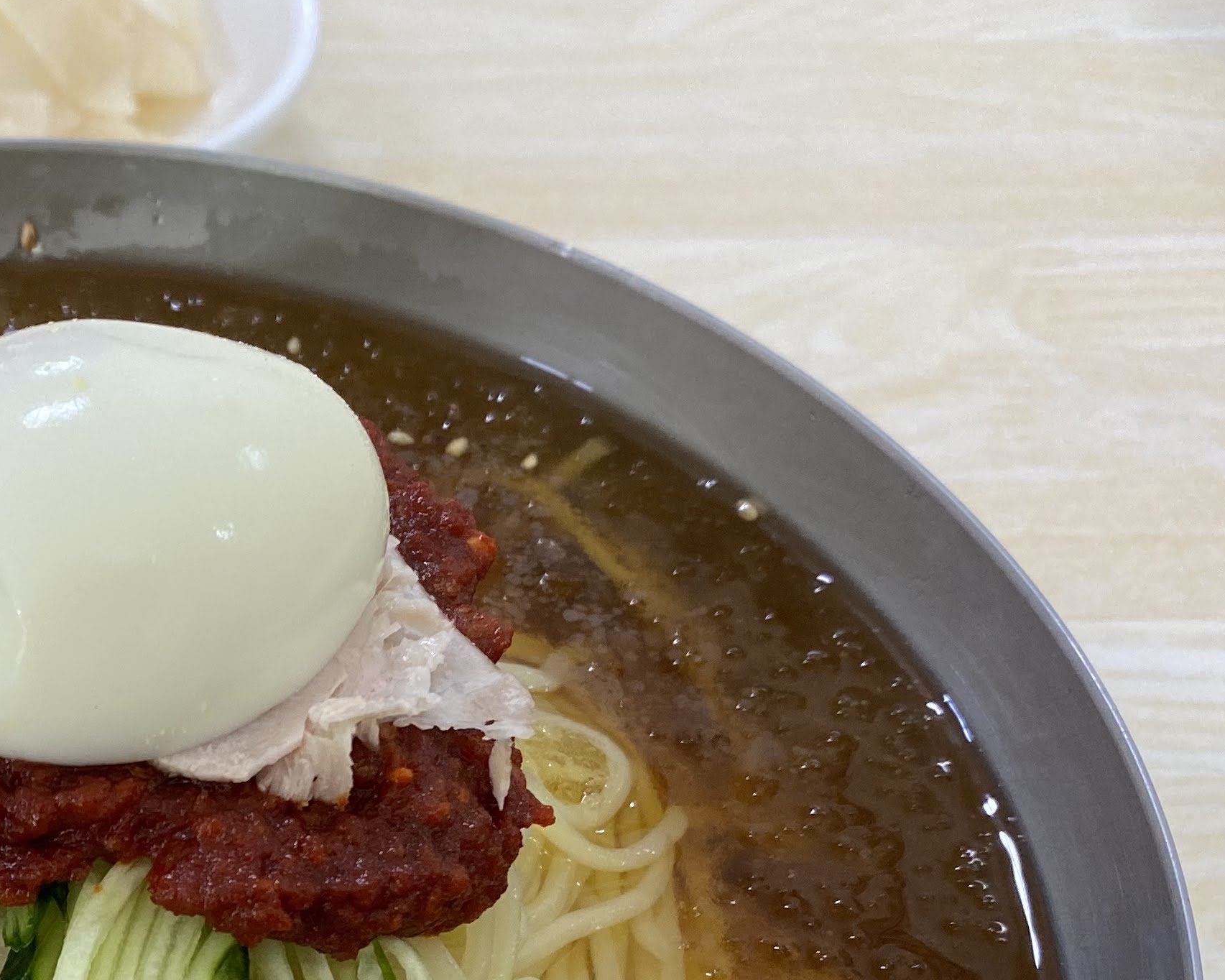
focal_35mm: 60
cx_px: 45
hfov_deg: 29.7
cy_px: 997
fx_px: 2175
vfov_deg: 24.2
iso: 100
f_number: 1.8
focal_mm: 4.25
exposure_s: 1/60
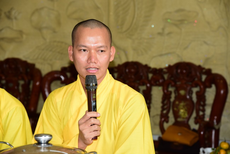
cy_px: 77
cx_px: 115
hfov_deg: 23.6
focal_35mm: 86
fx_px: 550
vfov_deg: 15.9
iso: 500
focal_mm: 86
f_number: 5
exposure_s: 1/80
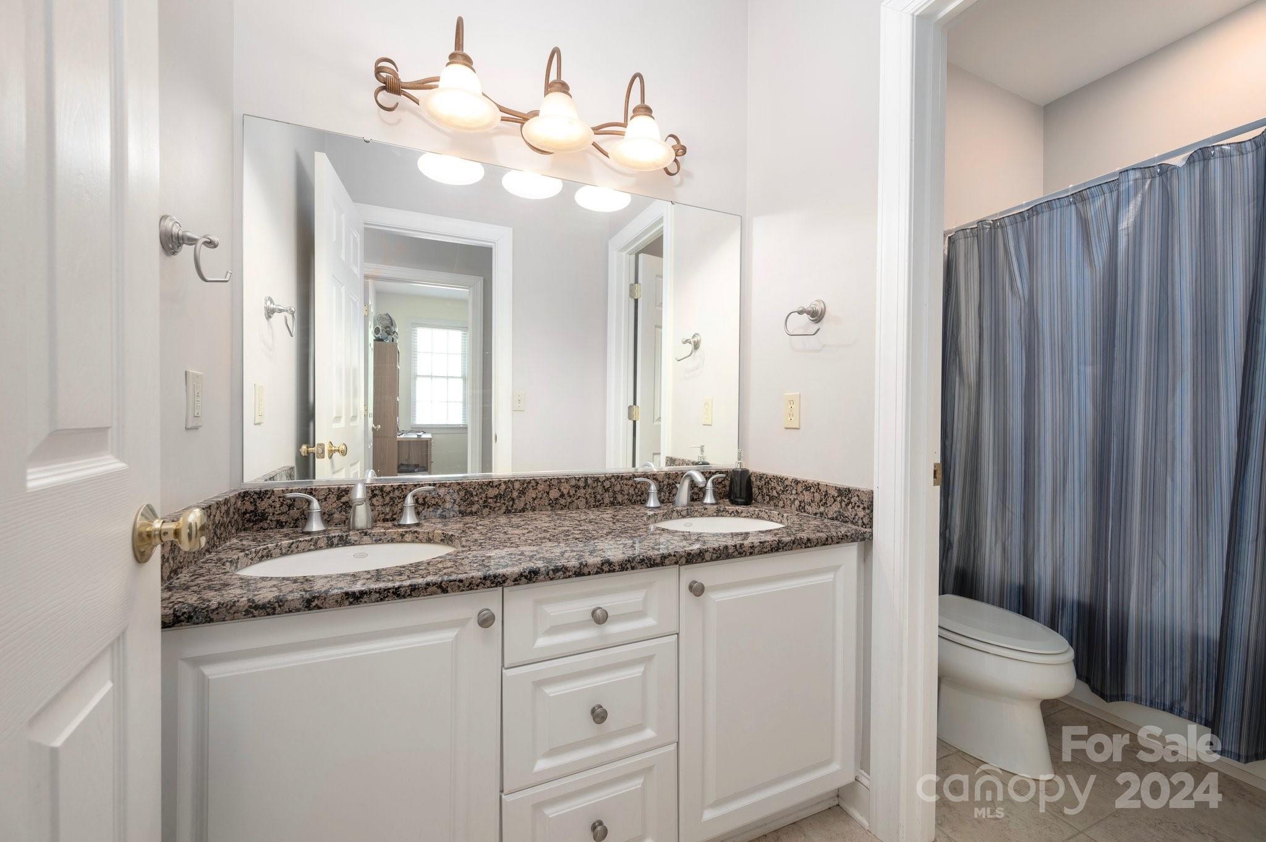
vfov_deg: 81.1
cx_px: 633
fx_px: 492
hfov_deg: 104.3
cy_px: 421
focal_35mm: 14
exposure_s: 1/60
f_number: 8
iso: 400
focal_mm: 14
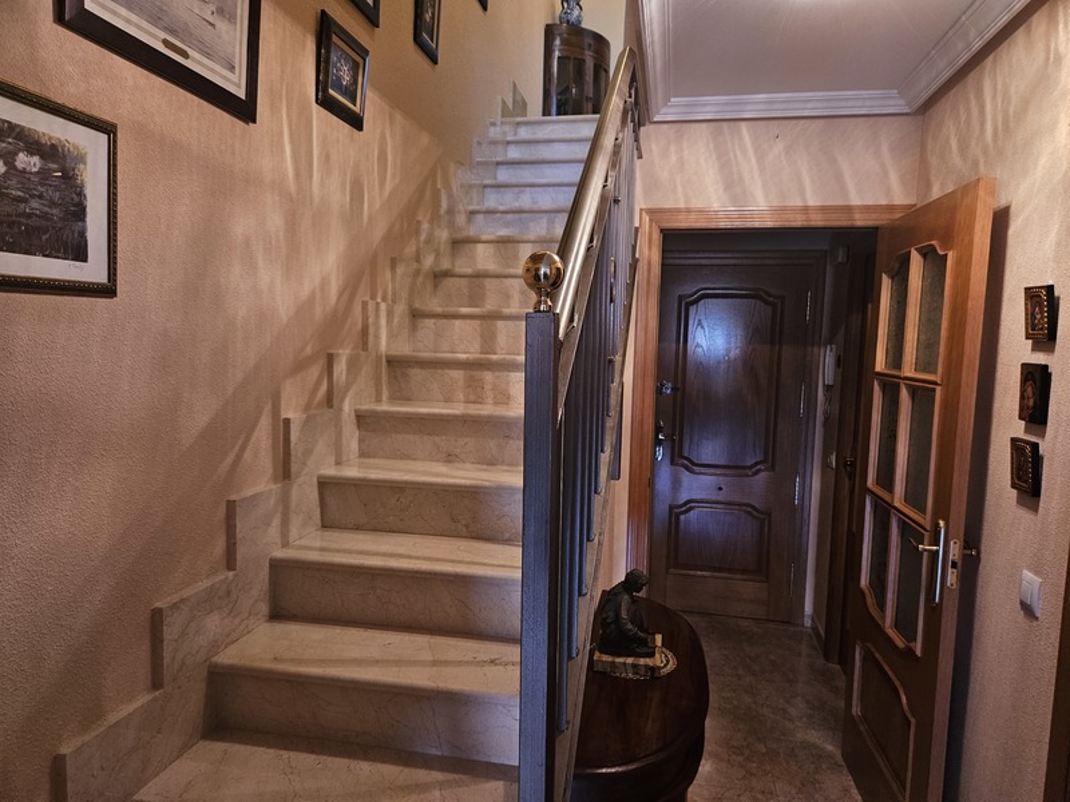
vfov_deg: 58.9
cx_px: 535
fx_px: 711
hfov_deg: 73.9
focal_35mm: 23
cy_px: 401
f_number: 1.8
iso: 400
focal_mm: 5.4
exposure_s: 1/100
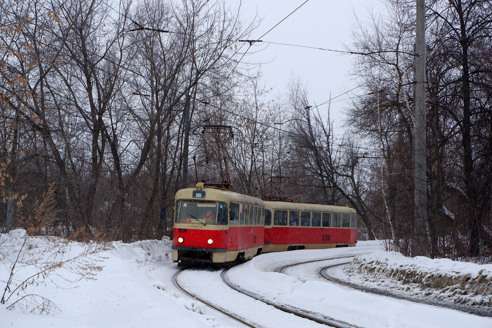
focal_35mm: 66
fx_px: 902
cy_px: 164
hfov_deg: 30.5
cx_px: 246
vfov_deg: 20.6
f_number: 6.4
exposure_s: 1/320
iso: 200
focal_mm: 44.5
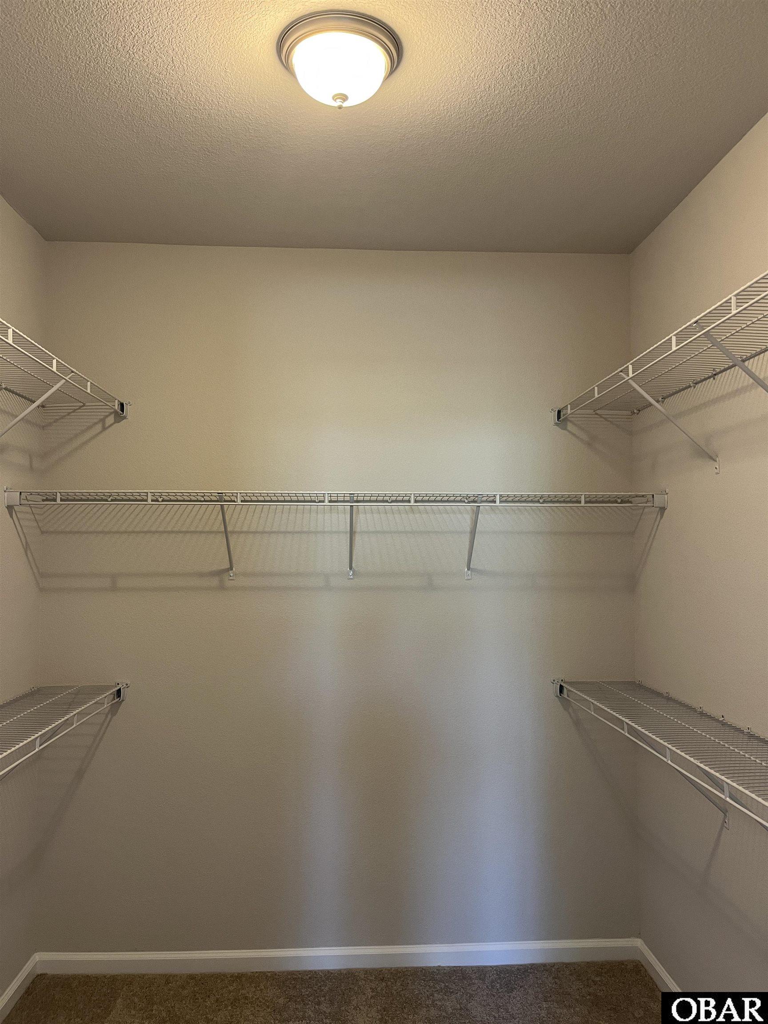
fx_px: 769
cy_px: 512
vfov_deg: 67.3
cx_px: 384
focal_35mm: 26
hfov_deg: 53.1
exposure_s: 1/60
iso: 160
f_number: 1.6
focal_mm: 5.1
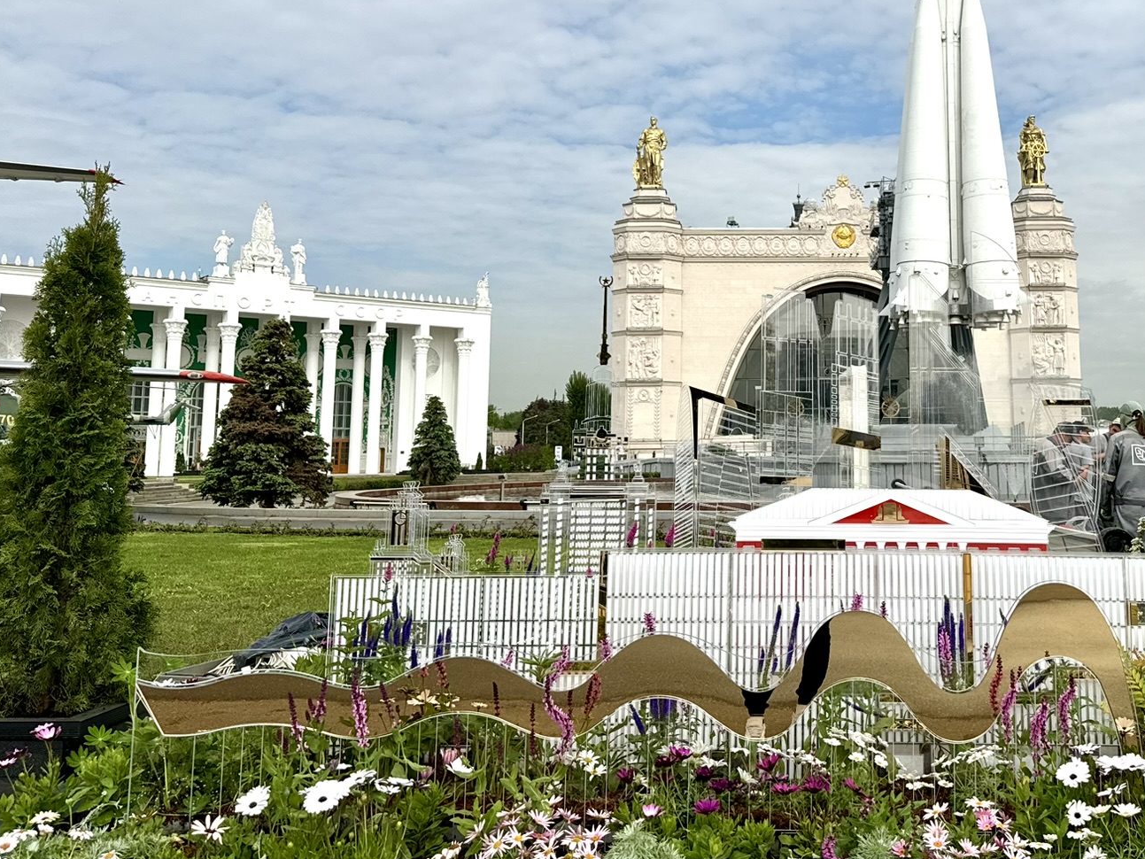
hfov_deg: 47.8
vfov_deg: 37.3
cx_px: 803
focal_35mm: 38
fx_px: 1257
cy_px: 281
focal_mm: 6.86
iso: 80
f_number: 1.78
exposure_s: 1/9009
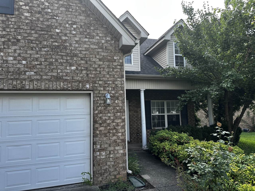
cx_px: 128
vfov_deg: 56.8
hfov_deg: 71.6
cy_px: 96
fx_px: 177
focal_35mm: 24
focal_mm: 6.86
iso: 80
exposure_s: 1/785
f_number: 1.78
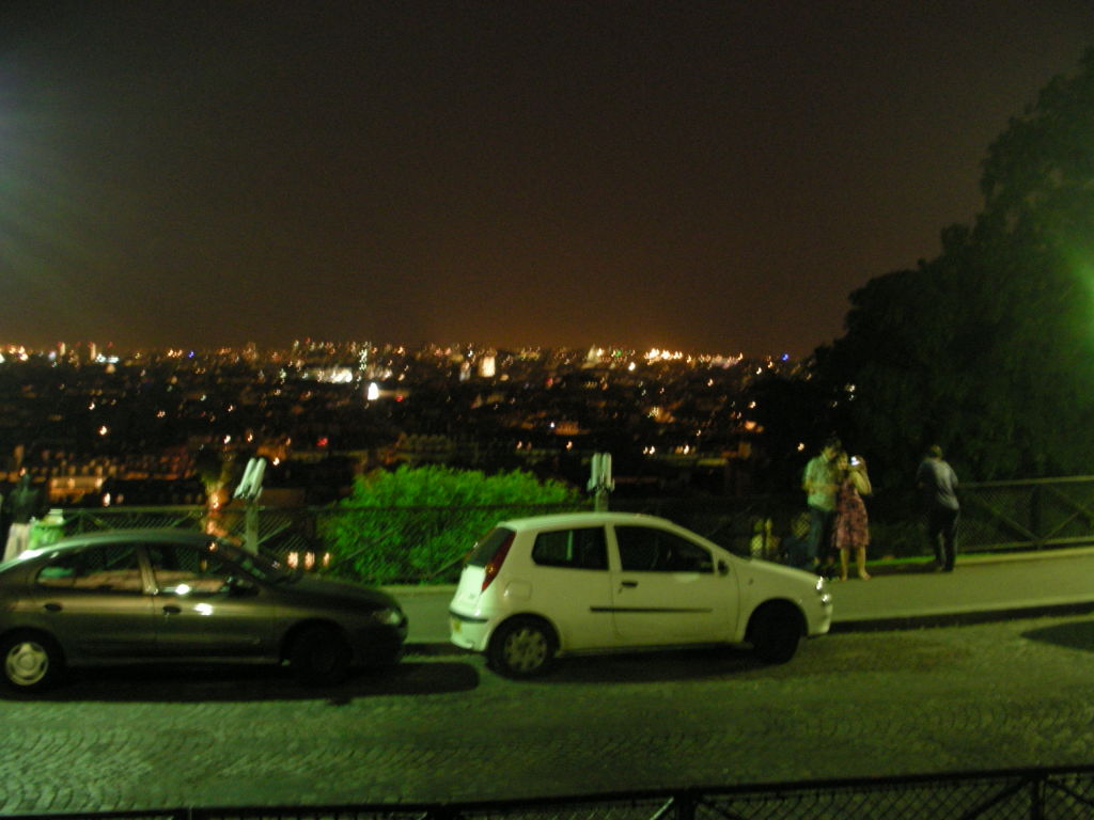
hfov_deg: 41.2
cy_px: 410
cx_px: 547
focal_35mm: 46
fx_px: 1454
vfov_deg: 31.5
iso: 200
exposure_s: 2
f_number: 3.5
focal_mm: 7.7
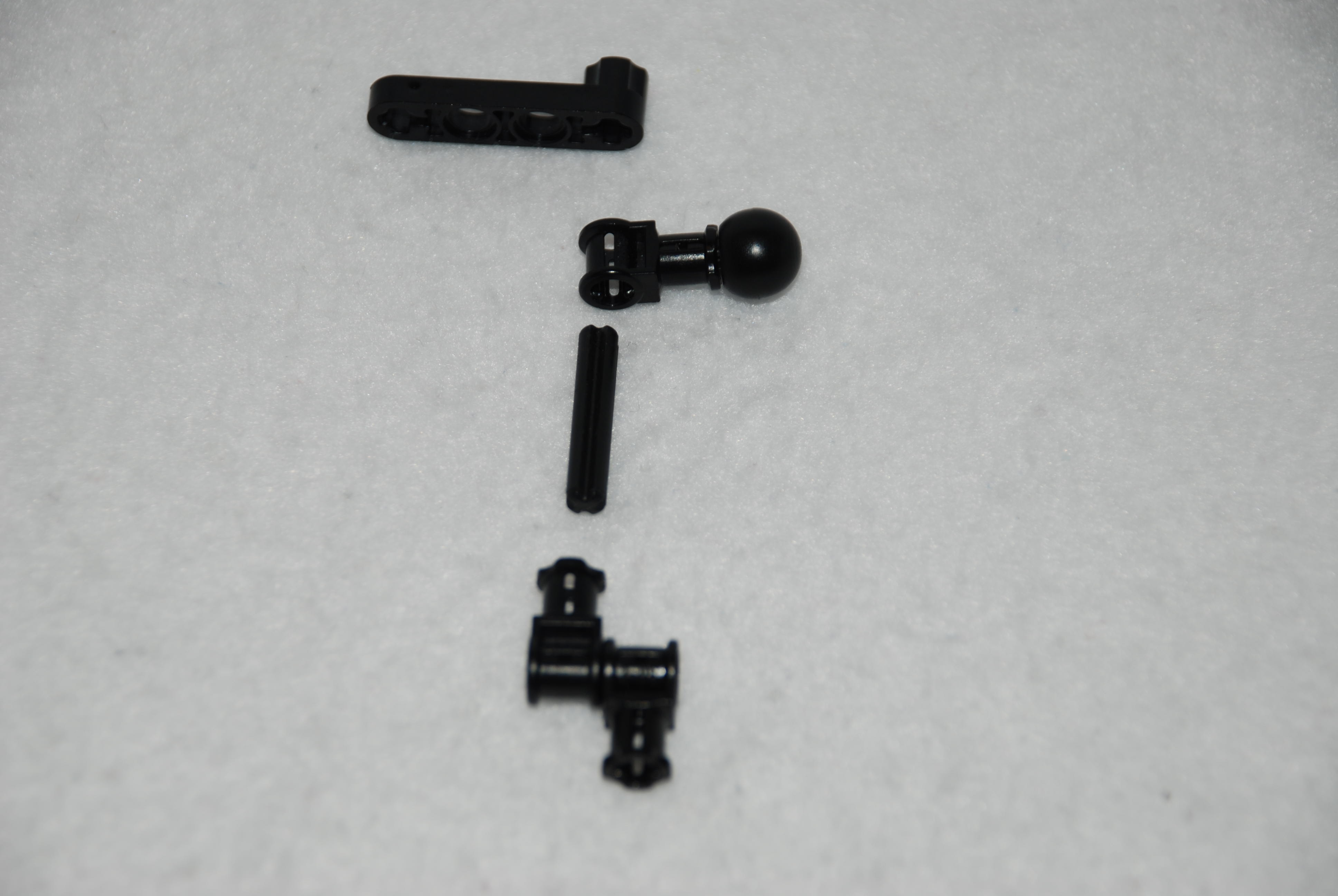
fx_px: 5303
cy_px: 448
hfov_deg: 14.4
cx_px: 669
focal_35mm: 142
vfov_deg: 9.7
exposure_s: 1/60
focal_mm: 95
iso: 100
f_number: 5.6
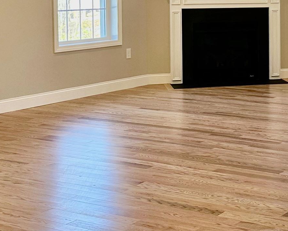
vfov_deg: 18.5
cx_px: 282
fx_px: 691
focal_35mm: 81
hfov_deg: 22.7
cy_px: 8
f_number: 1.78
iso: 100
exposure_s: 1/144
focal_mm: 6.86
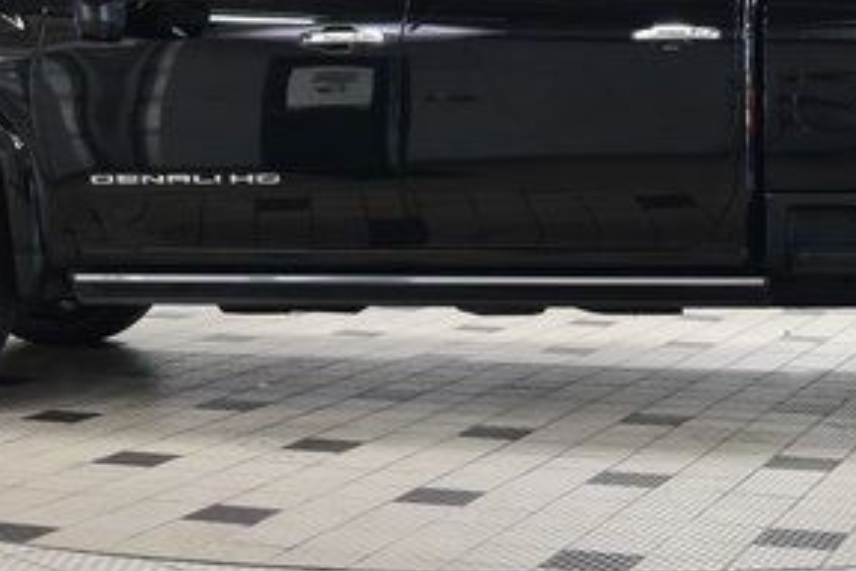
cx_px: 583
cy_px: 106
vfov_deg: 15.1
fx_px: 2143
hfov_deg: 22.5
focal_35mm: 90
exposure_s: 1/15
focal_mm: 27
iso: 720
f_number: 6.3
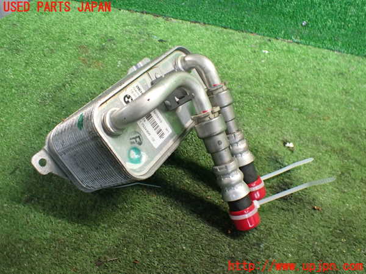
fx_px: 317
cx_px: 183
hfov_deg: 60.0
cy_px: 137
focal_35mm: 30
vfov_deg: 46.8
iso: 800
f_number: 2.3
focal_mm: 5.4
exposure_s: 1/50
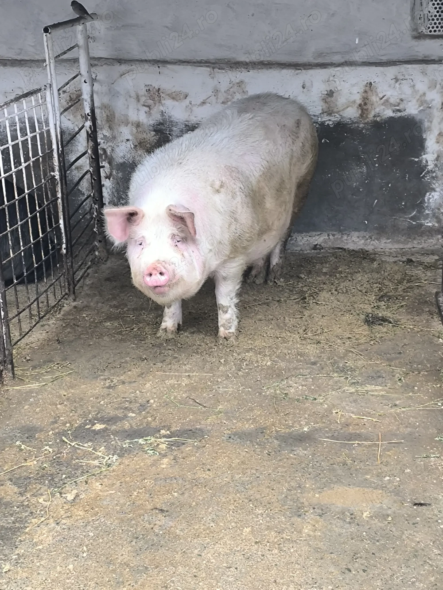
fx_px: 1195
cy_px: 295
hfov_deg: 21.0
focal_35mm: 70
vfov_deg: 27.8
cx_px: 222
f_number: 1.65
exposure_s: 1/50
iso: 640
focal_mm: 6.14
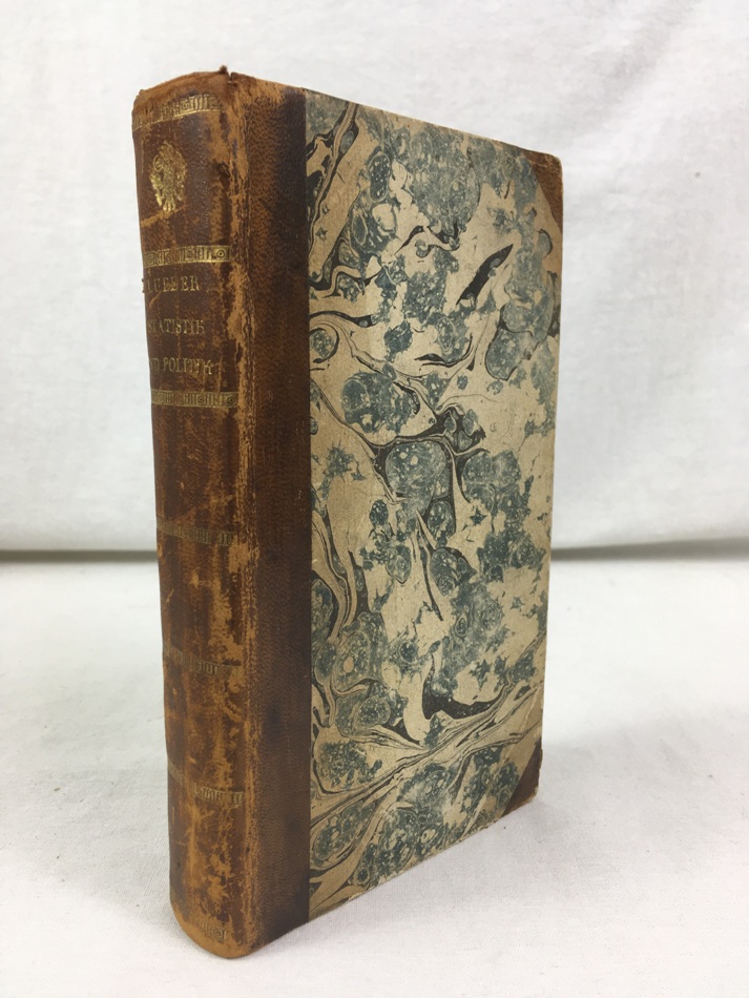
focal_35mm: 29
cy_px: 499
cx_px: 374
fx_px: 836
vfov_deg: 61.6
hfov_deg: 48.2
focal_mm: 4.15
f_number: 2.2
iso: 40
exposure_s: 1/100
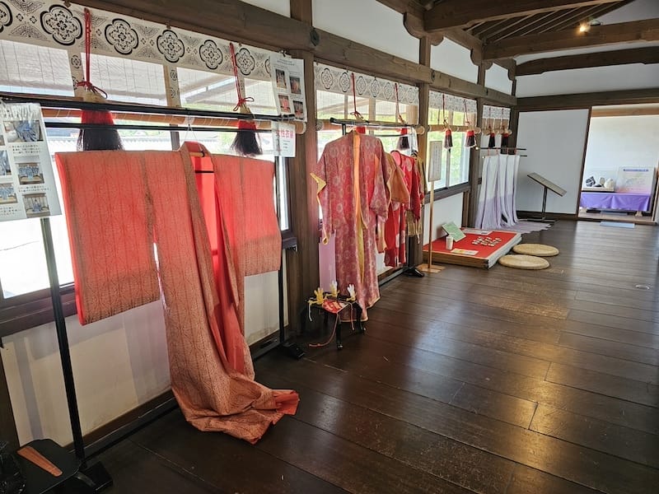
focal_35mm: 23
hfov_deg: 73.9
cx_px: 330
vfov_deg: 58.9
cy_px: 247
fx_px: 438
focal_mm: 6.3
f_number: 1.7
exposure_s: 1/120
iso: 320
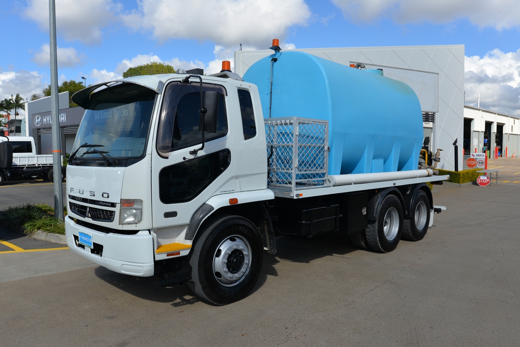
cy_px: 174
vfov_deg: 48.0
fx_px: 390
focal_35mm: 27
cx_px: 260
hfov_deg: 67.4
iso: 100
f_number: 8
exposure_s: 1/250
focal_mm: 27
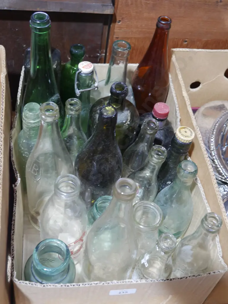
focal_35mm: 44
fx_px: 386
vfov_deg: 42.9
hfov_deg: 32.9
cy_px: 152
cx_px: 114
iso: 1250
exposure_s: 1/60
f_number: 4.7
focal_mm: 22
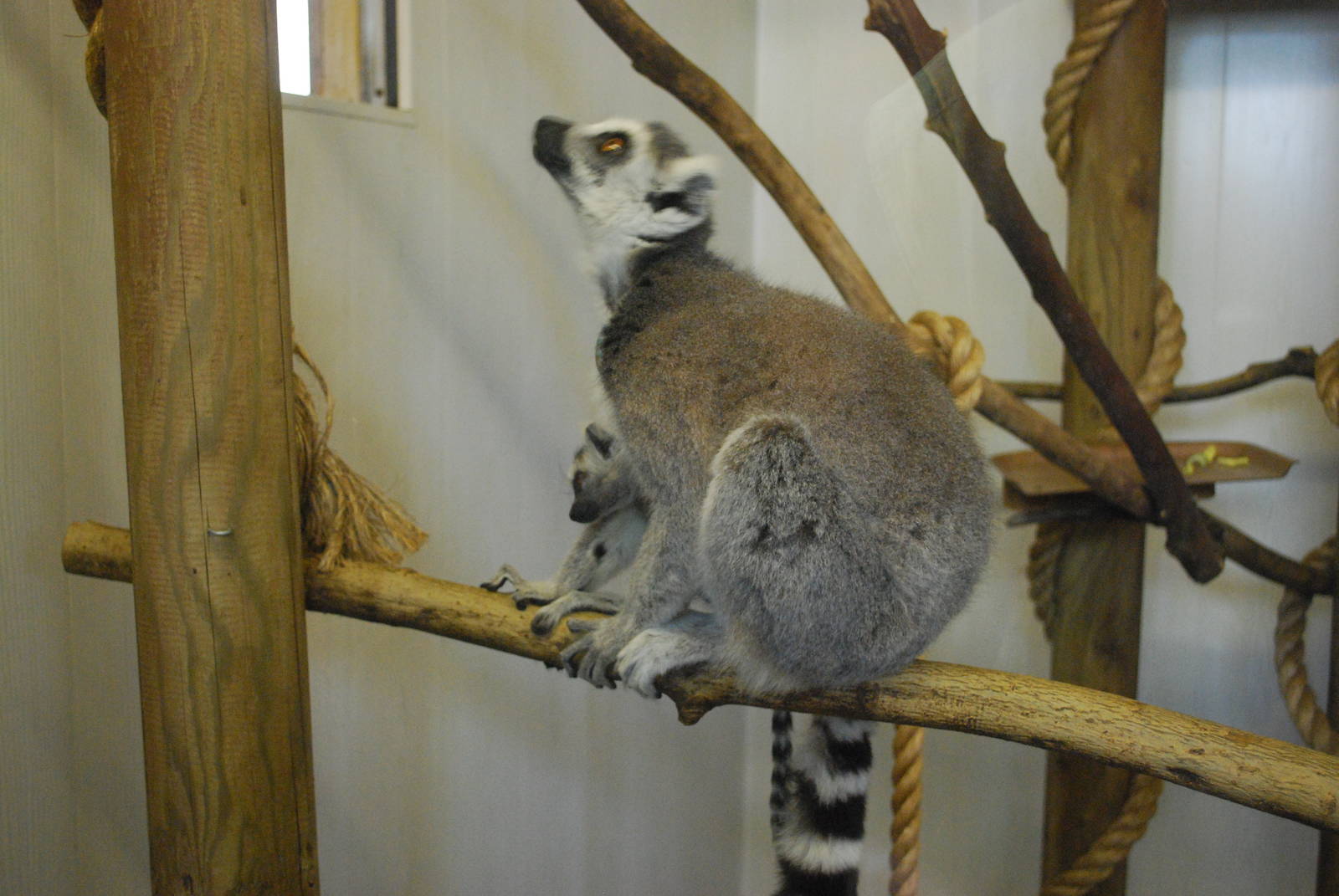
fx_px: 1564
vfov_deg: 32.0
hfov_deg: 46.3
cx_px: 670
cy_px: 448
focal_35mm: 42
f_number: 4.5
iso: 1600
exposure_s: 1/13
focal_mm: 28
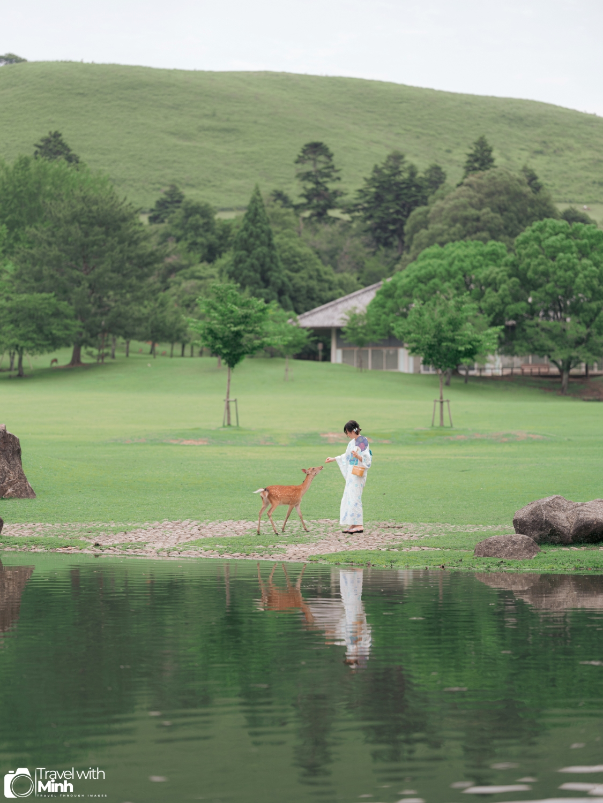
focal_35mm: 87
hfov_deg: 17.0
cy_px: 402
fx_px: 2021
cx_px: 302
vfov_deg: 22.5
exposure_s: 1/1700
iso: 200
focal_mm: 110
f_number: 2
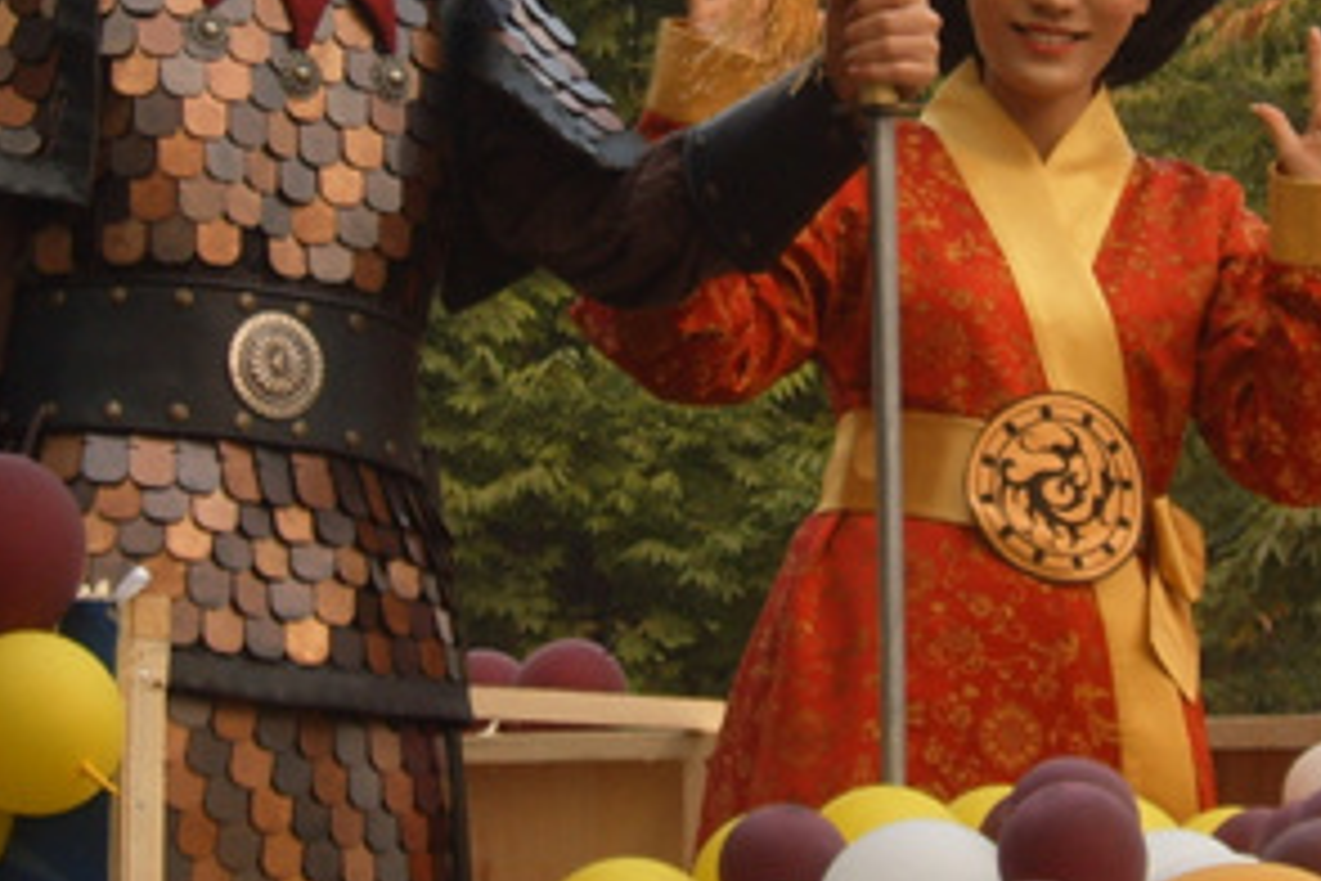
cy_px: 243
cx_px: 643
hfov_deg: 14.0
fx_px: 5394
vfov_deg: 9.3
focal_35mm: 147
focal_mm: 10.8
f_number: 3.7
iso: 50
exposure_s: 1/180
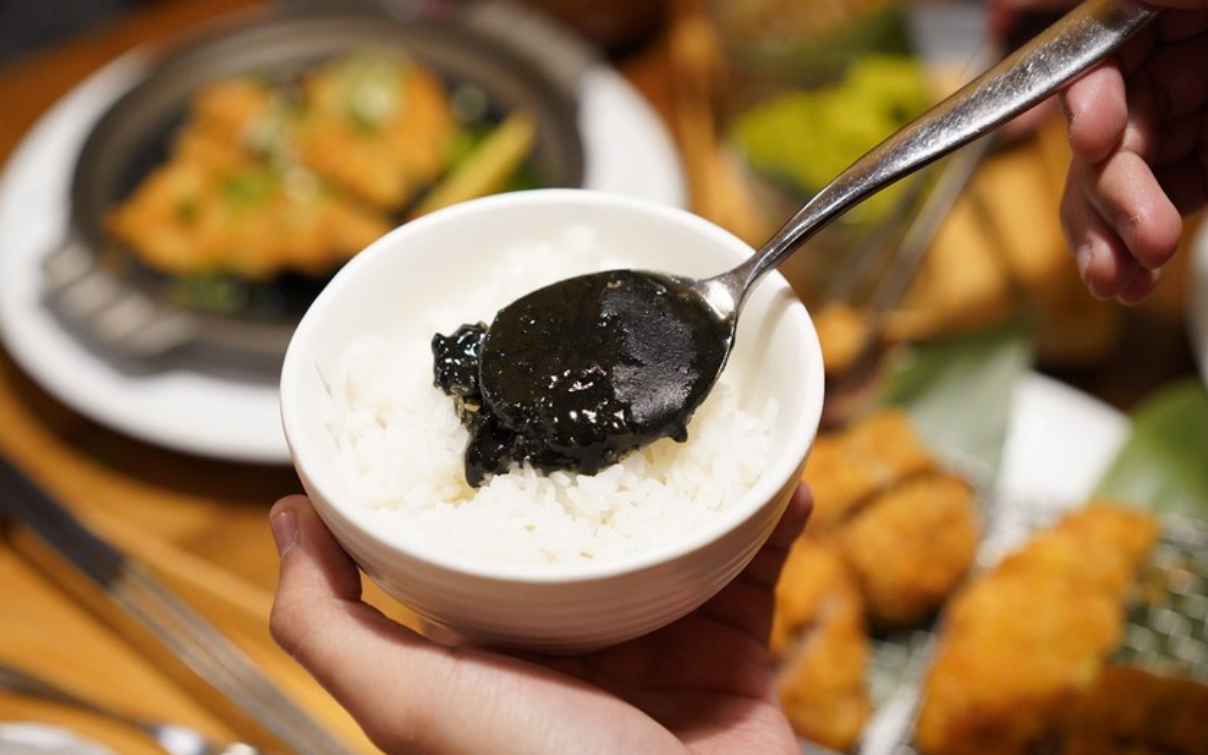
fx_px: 1876
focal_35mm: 57
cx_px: 602
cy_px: 368
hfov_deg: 35.7
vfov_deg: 22.7
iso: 5000
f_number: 3.2
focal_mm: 55
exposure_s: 1/160
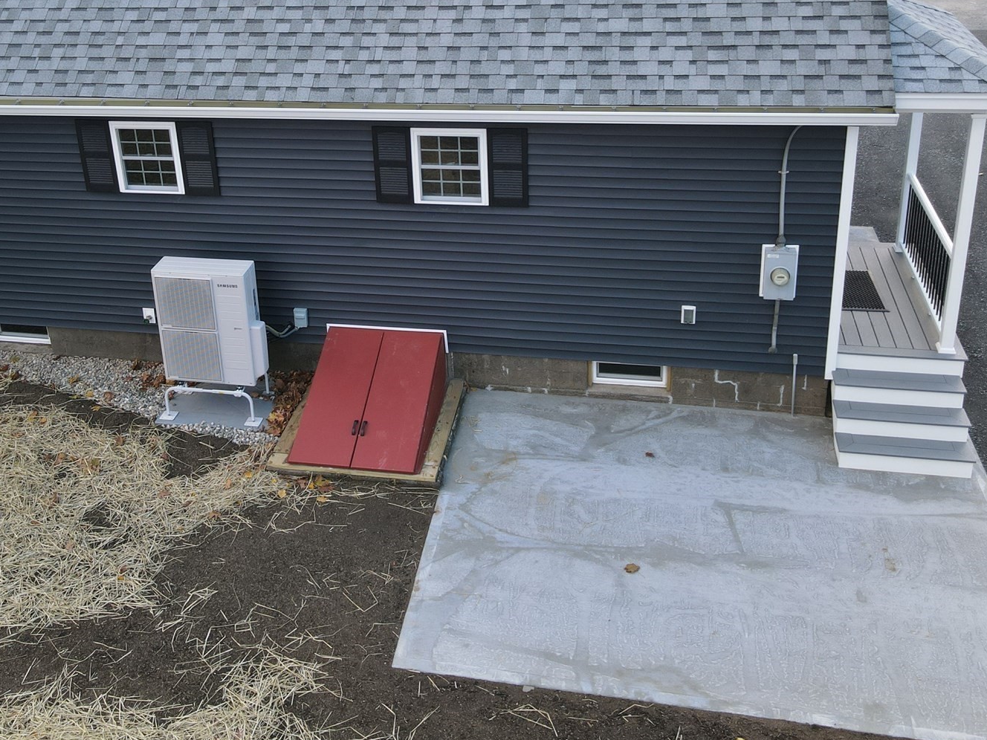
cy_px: 178
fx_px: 1055
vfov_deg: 37.6
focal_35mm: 37
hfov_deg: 49.9
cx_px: 400
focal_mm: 4.5
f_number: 2.8
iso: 100
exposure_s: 1/40
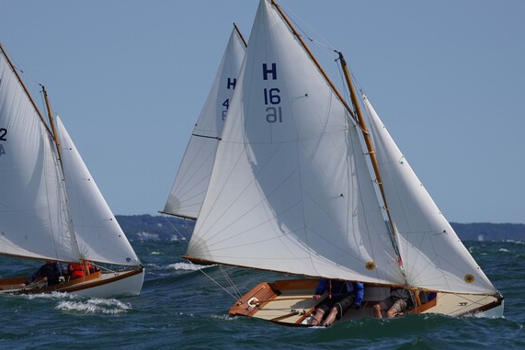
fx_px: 4595
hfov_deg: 6.5
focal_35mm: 315
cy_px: 189
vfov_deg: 4.4
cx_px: 231
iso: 100
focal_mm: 150
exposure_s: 1/1250
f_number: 5
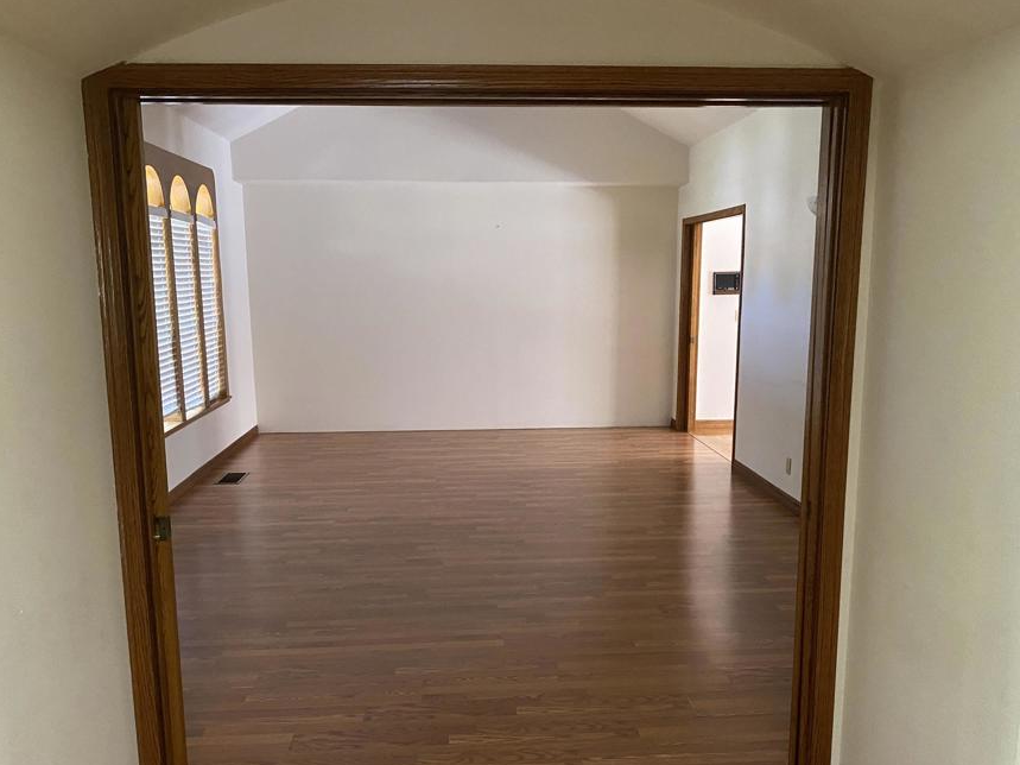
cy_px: 449
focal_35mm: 31
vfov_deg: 45.2
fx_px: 913
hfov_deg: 58.3
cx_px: 526
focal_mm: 4.25
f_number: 1.8
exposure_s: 1/54
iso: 500
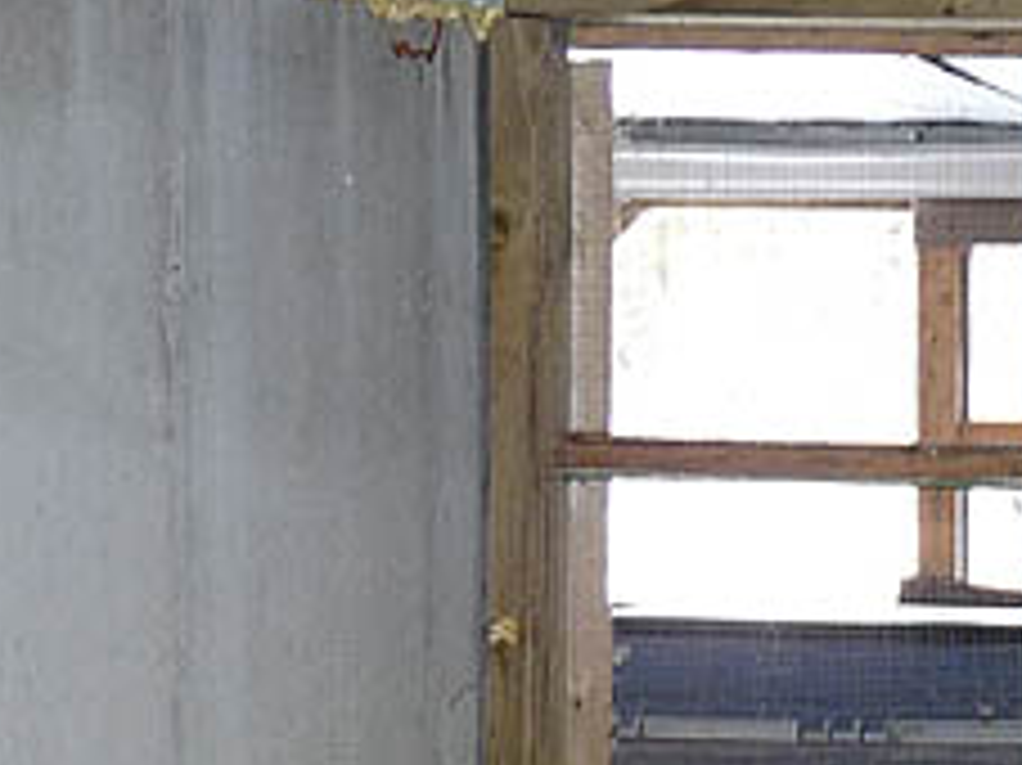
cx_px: 1261
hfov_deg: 13.3
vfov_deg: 10.3
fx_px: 4249
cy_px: 594
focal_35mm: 144
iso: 100
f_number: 2.8
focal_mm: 5.1
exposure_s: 1/30
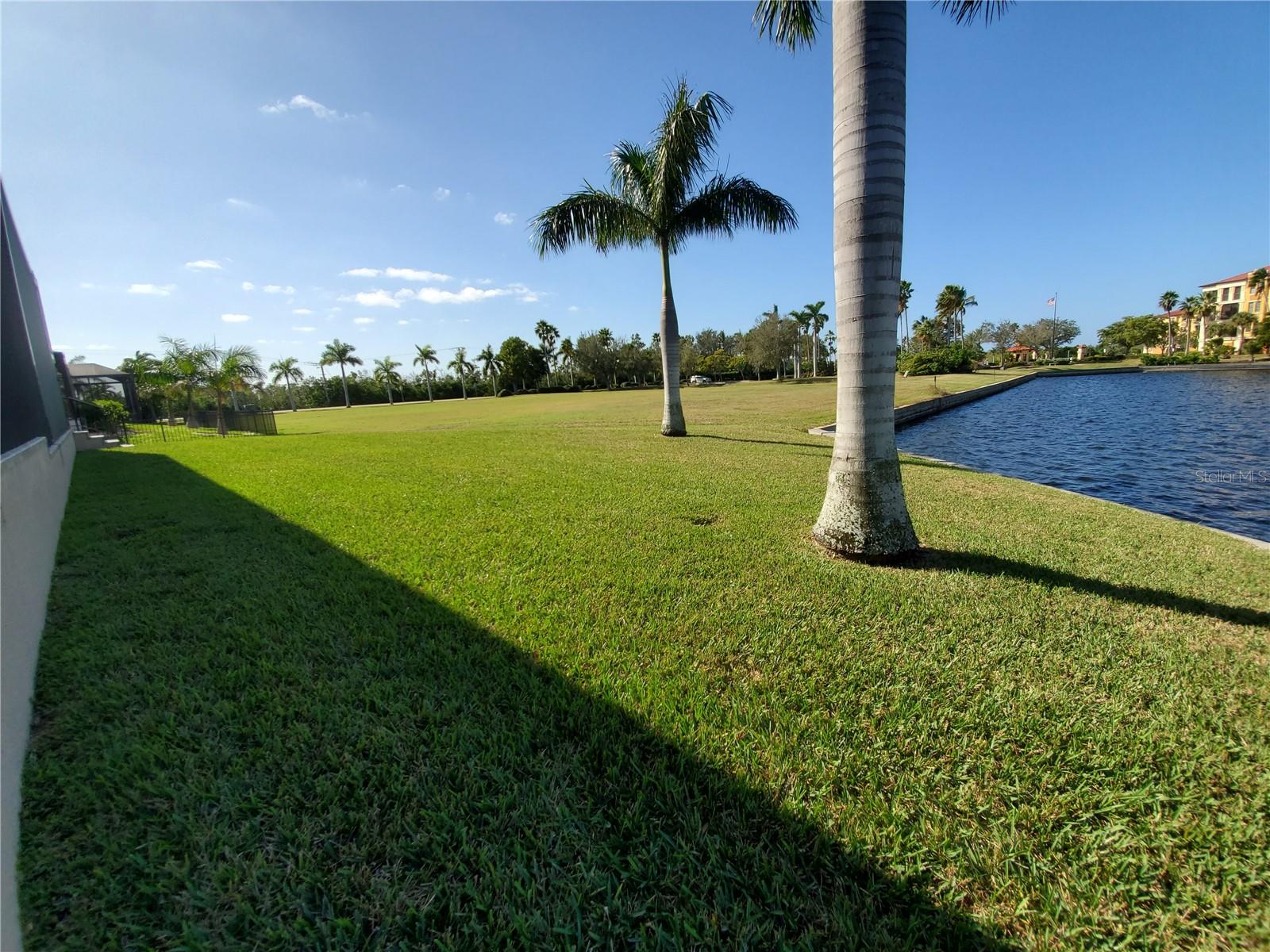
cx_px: 635
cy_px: 476
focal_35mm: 13
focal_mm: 1.8
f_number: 2.2
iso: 50
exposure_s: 1/1147
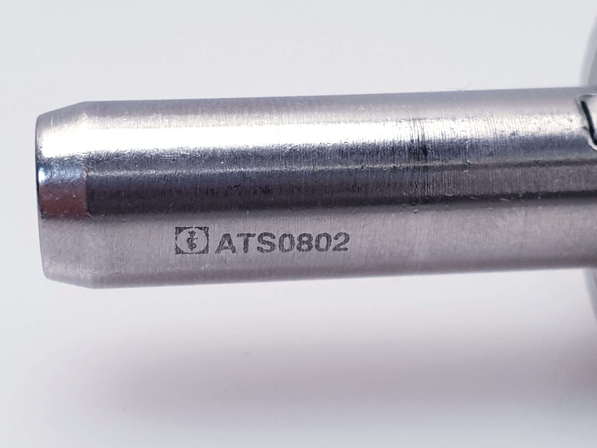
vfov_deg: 41.5
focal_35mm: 34
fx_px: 586
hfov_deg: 54.0
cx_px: 296
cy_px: 274
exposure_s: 1/100
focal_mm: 4.3
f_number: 2.4
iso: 160
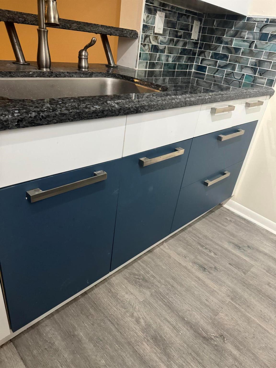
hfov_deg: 56.8
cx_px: 138
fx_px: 255
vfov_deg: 71.6
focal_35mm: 24
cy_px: 184
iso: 640
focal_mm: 6.76
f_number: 1.78
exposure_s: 1/60
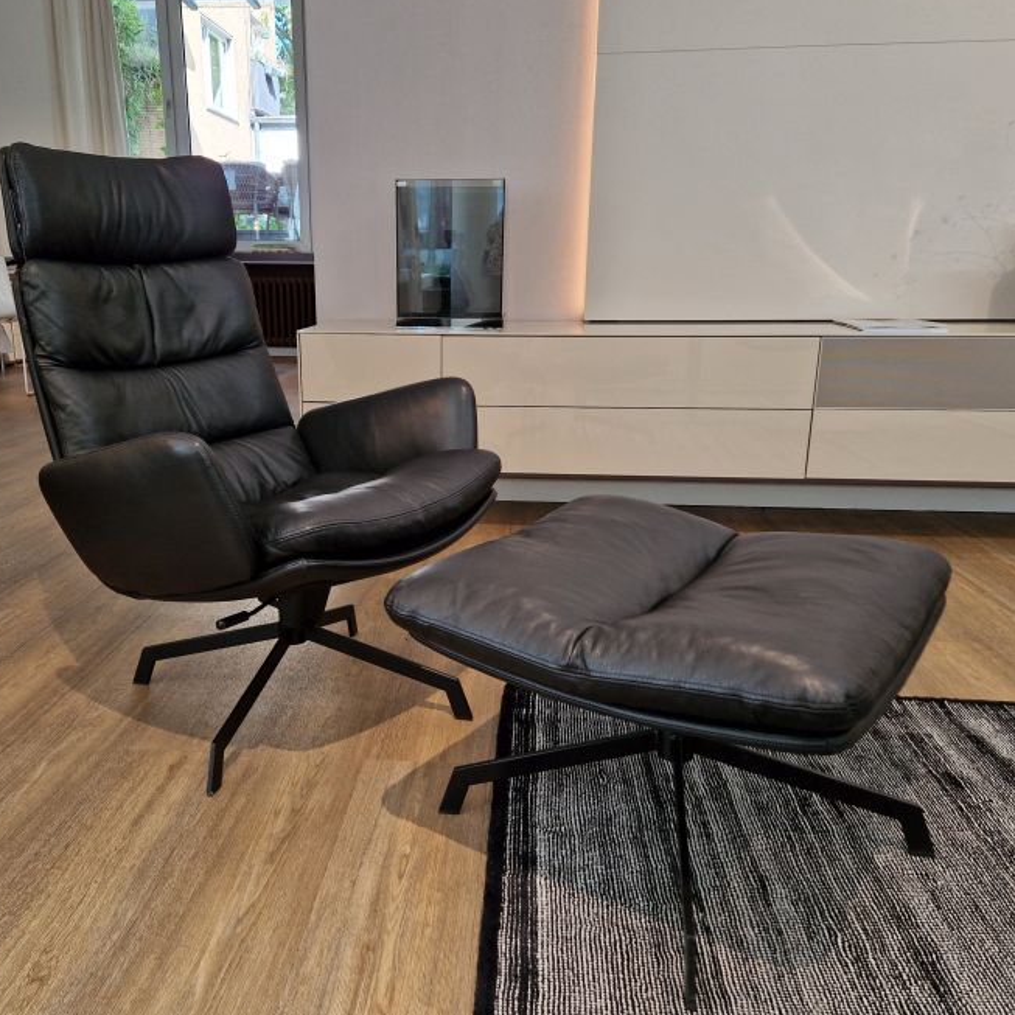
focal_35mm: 28
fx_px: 929
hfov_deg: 57.0
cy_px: 506
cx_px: 427
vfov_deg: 57.3
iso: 50
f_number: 1.8
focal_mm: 5.4
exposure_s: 1/100
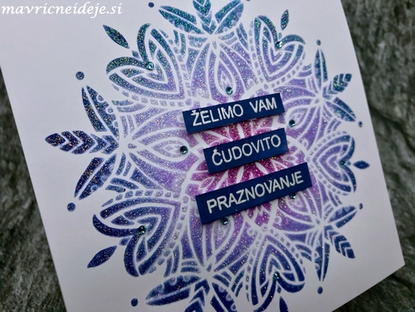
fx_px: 336
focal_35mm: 28
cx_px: 208
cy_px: 156
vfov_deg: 49.7
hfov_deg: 63.4
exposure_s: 1/493
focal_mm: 3.99
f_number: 1.8
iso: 20
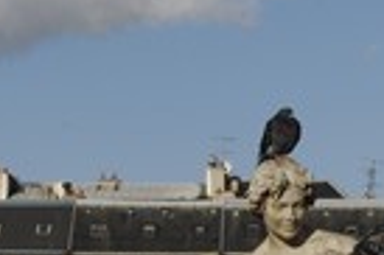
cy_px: 347
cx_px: 293
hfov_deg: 6.4
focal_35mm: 322
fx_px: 3431
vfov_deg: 4.2
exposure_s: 1/125
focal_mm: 70
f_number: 16
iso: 100
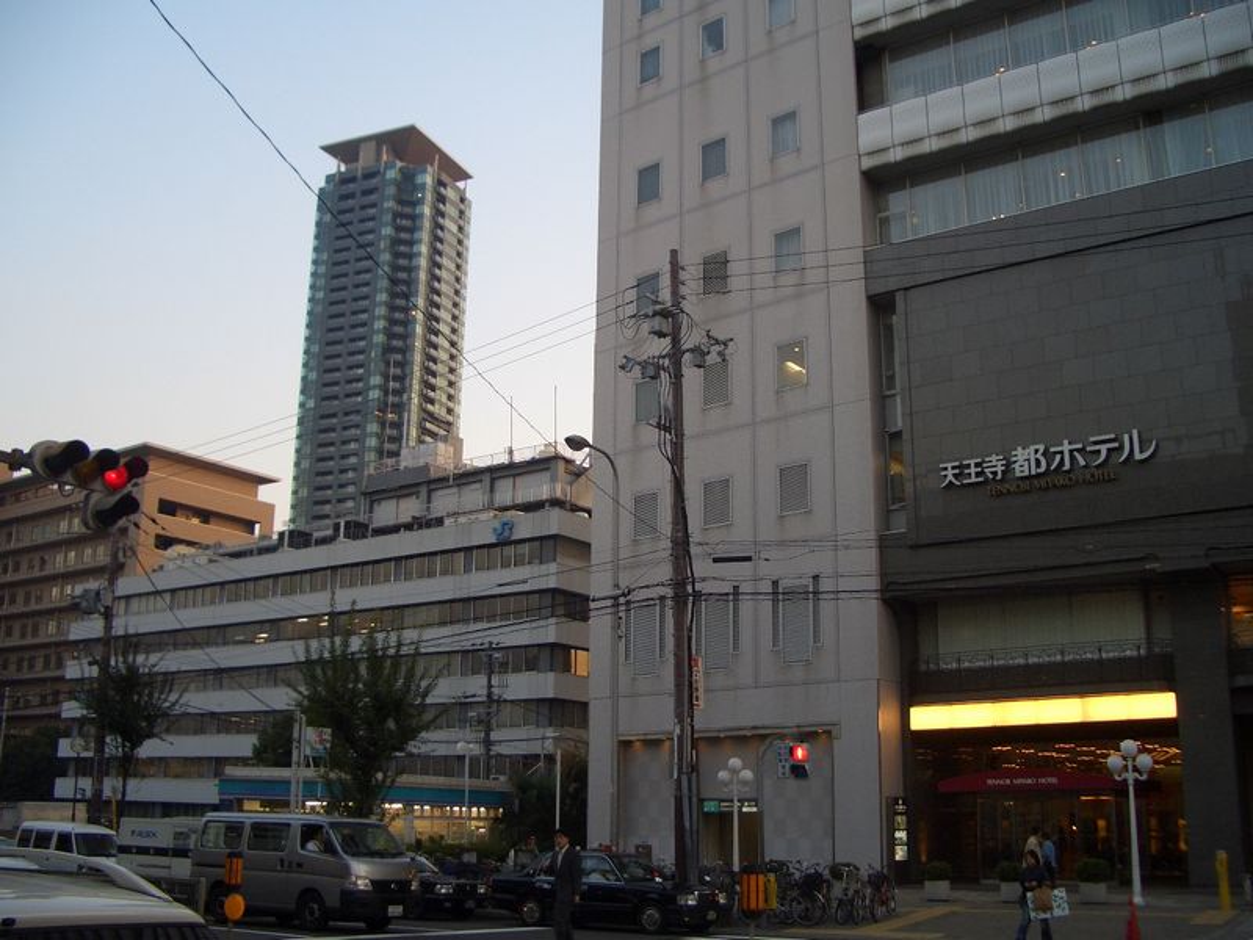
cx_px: 626
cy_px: 470
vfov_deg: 40.7
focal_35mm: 35
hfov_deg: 52.6
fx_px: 1267
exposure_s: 1/80
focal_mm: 5.8
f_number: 2.6
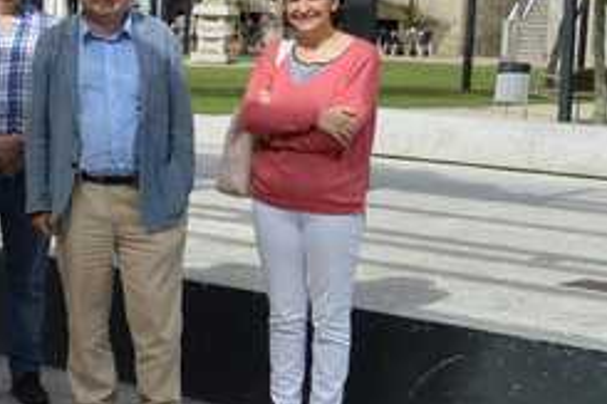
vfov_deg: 13.5
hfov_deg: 18.3
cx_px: -268
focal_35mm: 101
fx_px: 1702
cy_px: 118
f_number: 8
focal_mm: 22
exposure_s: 1/250
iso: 100
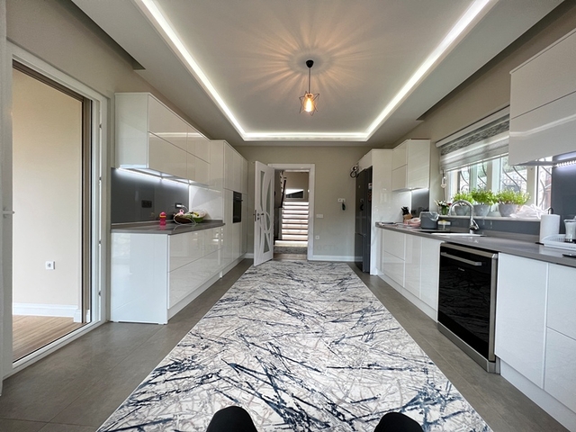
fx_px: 216
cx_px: 288
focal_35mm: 13
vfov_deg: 89.9
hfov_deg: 106.2
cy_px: 216
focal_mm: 1.57
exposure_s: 1/100
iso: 160
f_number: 1.8
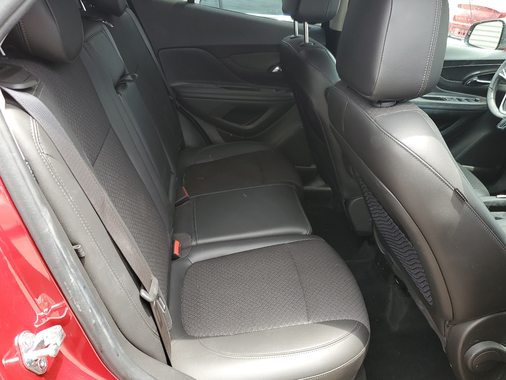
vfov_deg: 48.2
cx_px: 251
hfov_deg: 61.7
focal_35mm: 29
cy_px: 173
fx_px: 424
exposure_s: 1/200
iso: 50
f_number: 1.5
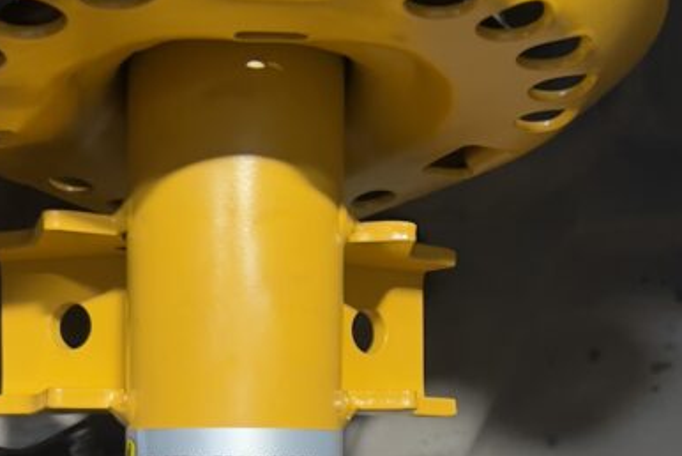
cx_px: 431
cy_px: 495
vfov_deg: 22.9
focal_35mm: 56
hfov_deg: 35.4
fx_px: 1062
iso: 250
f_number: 1.5
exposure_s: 1/60
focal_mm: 5.7
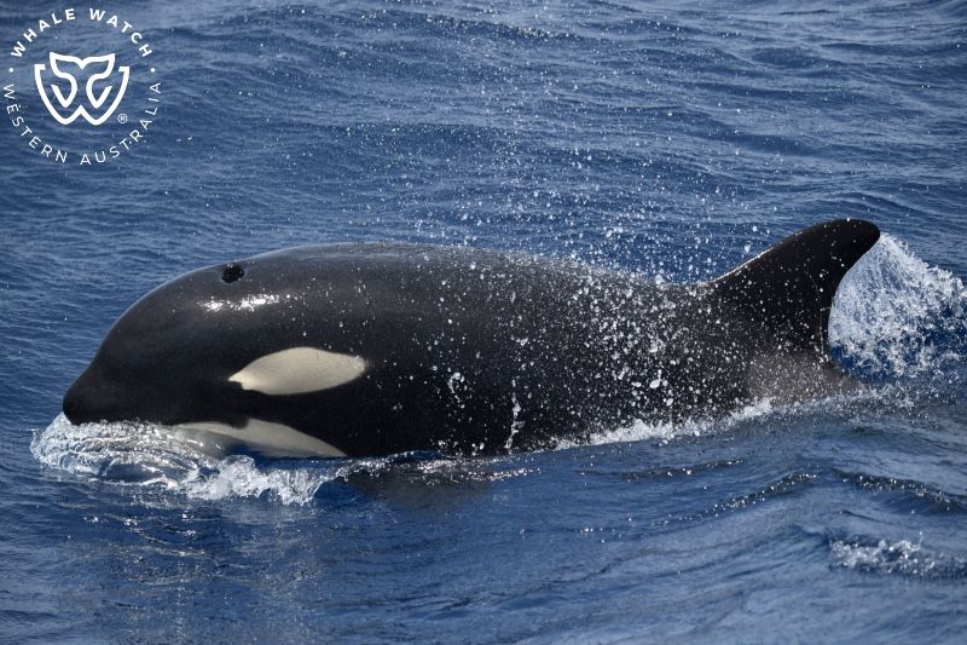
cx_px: 484
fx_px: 7251
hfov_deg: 7.6
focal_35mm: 270
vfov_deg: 5.1
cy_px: 322
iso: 900
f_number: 5.6
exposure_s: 1/8000
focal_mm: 270
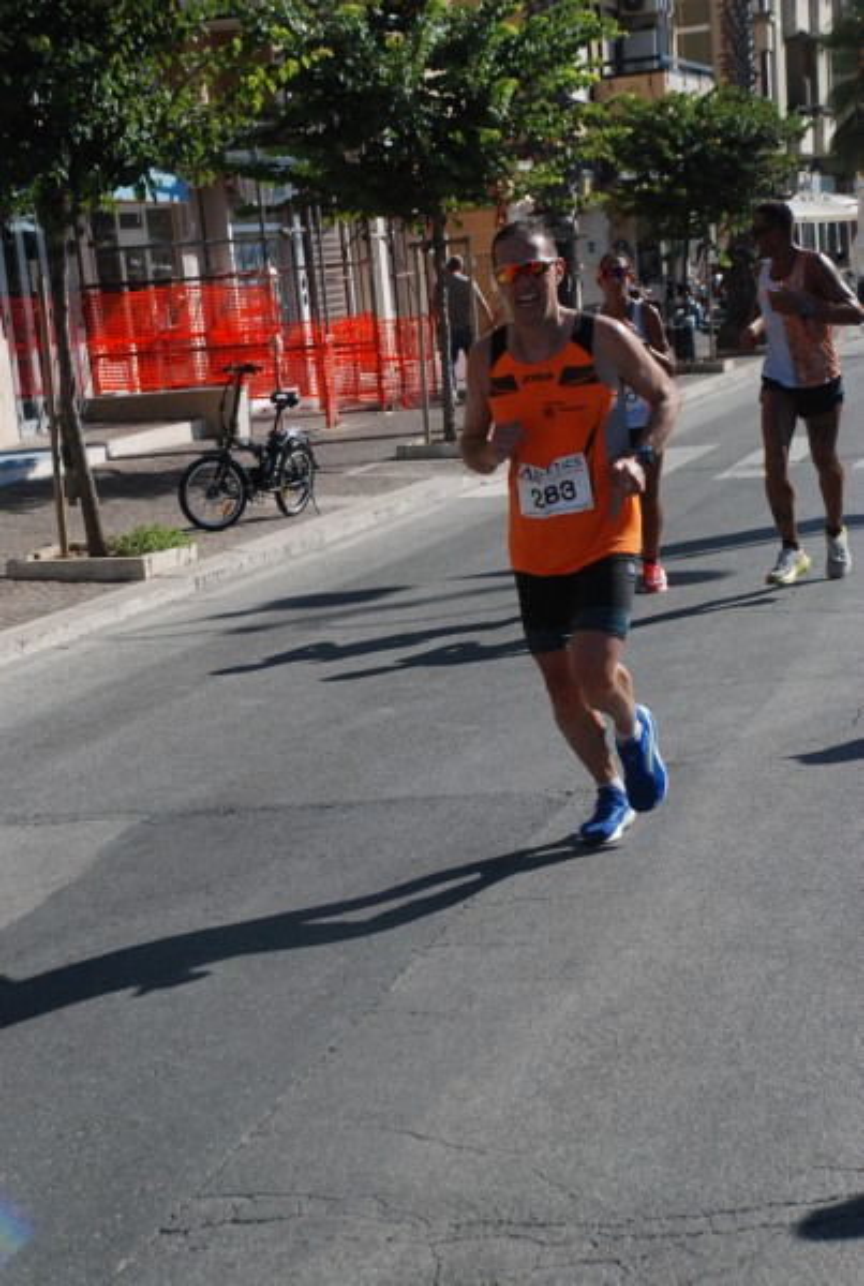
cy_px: 643
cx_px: 432
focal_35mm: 78
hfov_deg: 17.6
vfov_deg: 25.9
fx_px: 2793
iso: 1000
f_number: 8
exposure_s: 1/2000
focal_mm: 52
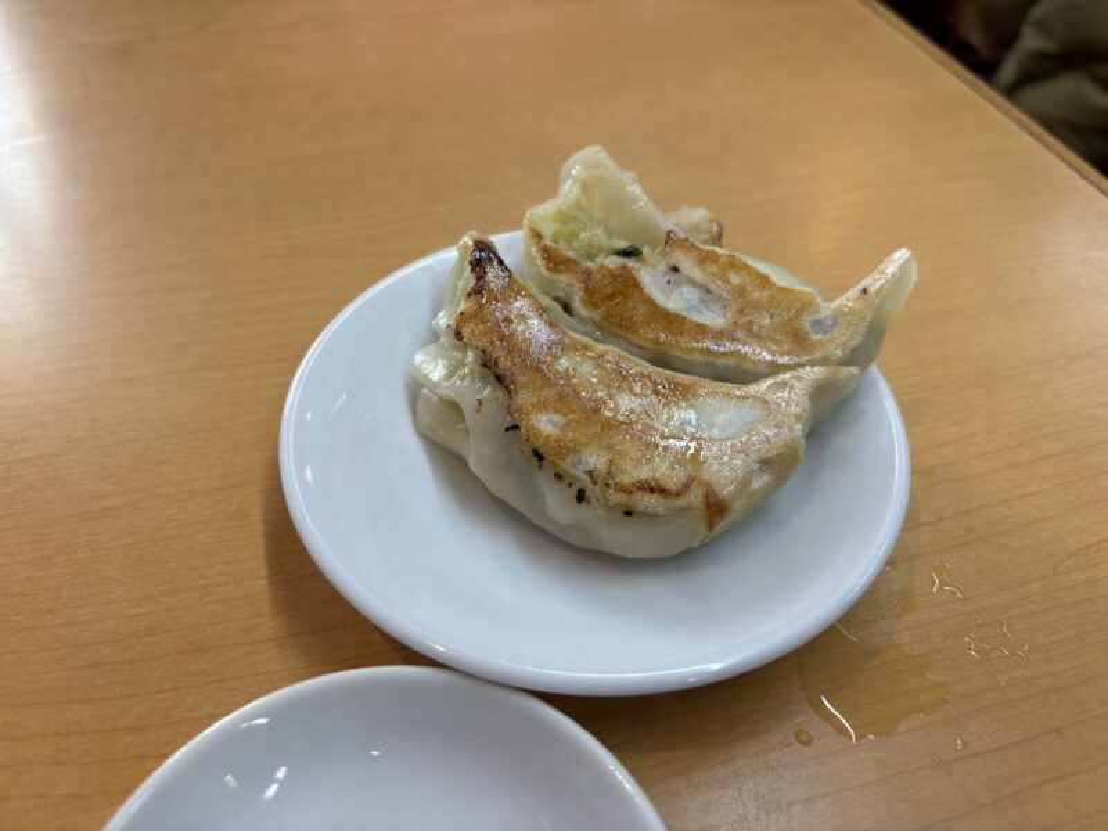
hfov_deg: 67.3
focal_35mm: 26
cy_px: 416
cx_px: 554
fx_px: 832
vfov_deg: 53.1
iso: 64
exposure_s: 1/100
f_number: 1.6
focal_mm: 5.96
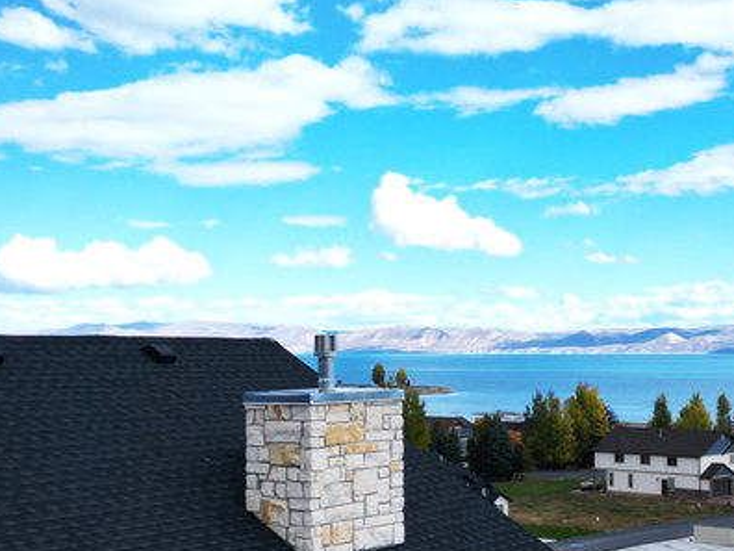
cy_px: 352
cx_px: 436
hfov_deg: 31.1
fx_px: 1315
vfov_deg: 23.6
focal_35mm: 62
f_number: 1.7
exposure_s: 1/3200
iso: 140
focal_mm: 6.72
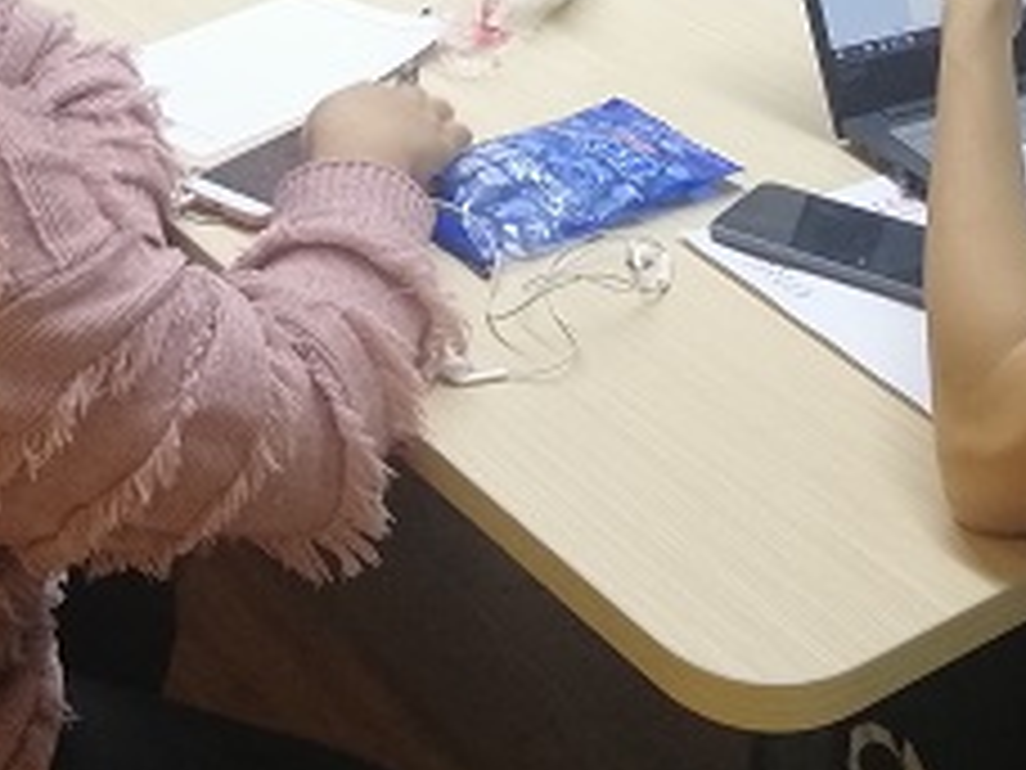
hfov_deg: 26.6
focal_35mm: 73
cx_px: 400
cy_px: -198
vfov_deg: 18.9
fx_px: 2164
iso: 160
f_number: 2.2
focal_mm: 3.81
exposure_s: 1/33.3
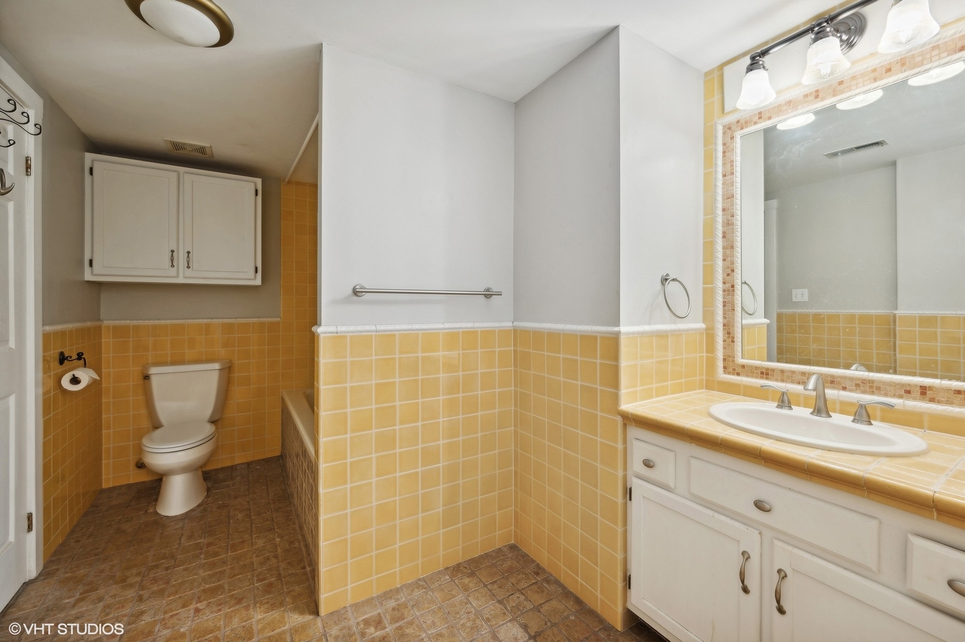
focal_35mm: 14
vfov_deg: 81.1
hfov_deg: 104.3
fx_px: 375
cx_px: 482
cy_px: 321
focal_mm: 14
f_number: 9
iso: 100
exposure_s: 1/2.5
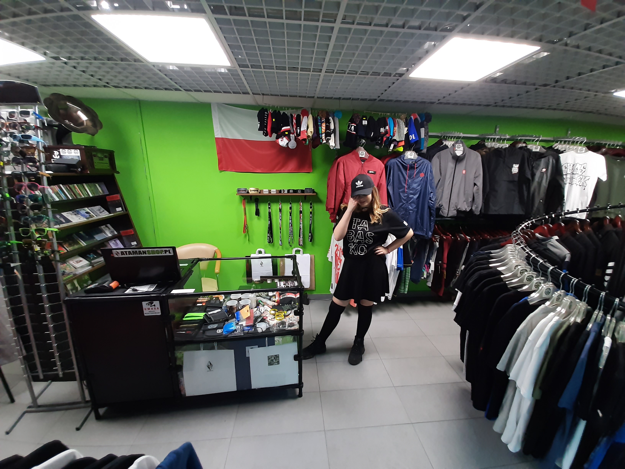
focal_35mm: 13
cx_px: 312
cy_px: 234
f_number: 2.2
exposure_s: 1/25
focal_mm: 1.42
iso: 200
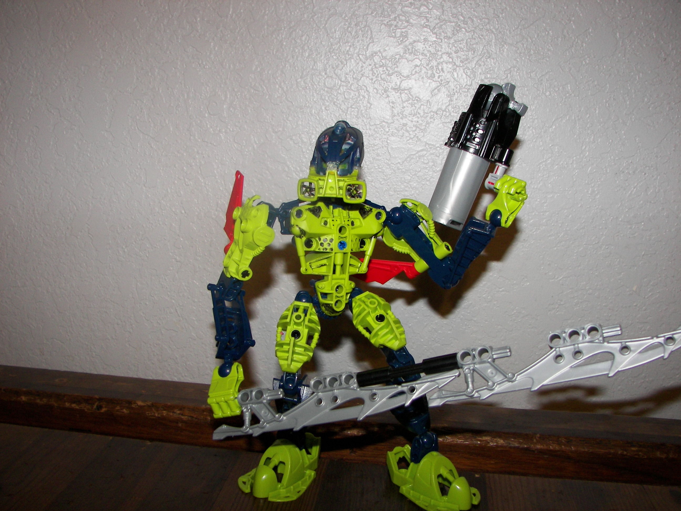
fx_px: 708
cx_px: 340
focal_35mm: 36
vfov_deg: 39.7
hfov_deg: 51.4
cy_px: 256
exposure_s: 1/30
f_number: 2.8
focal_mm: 6
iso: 100
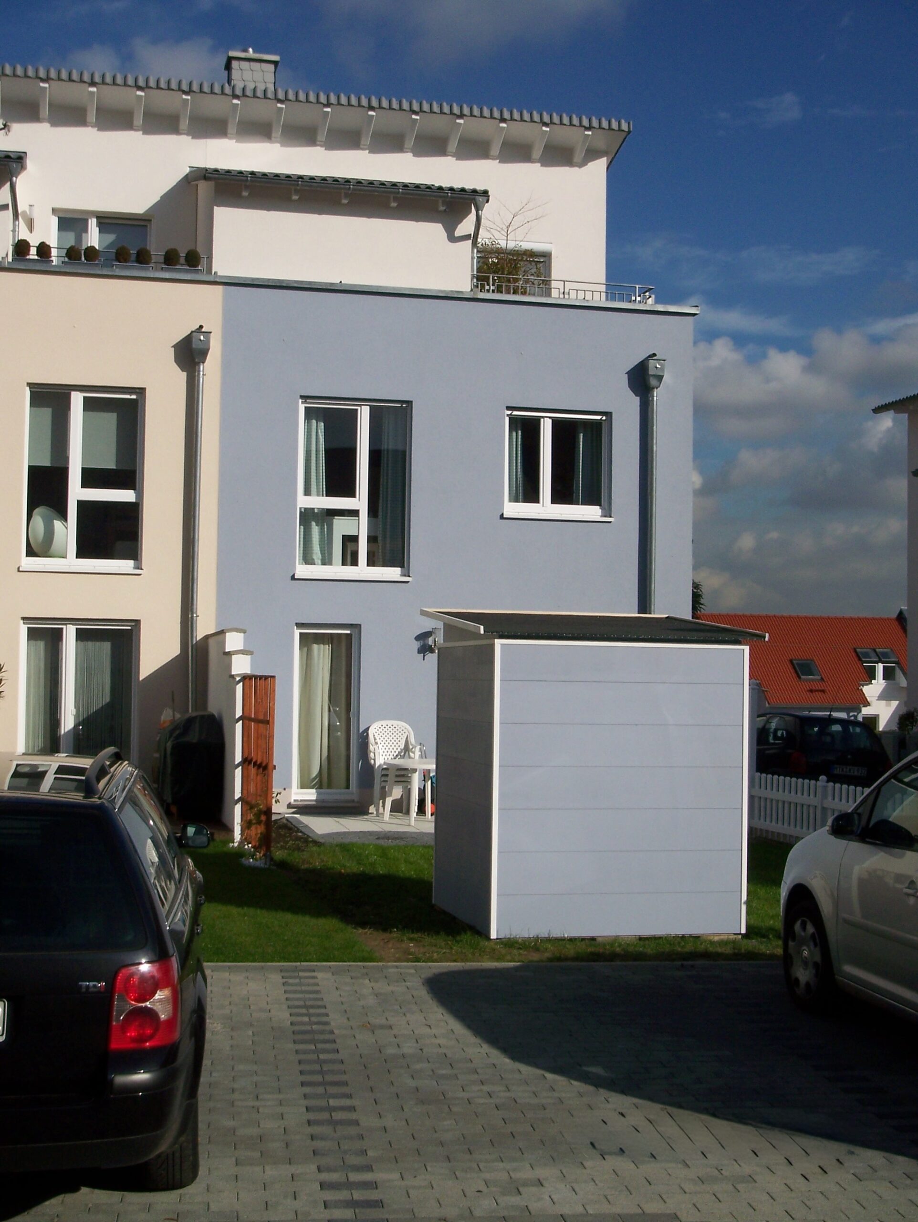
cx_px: 459
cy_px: 611
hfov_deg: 30.9
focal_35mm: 47
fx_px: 1660
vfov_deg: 40.4
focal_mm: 7.8
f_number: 7.1
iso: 80
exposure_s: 1/640
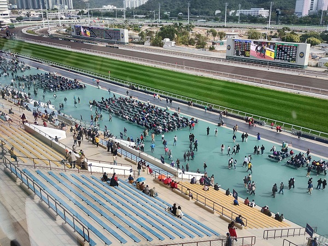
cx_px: 164
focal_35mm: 28
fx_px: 265
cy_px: 123
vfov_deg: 49.7
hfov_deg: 63.4
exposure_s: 1/360
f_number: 1.8
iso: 100
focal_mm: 4.27
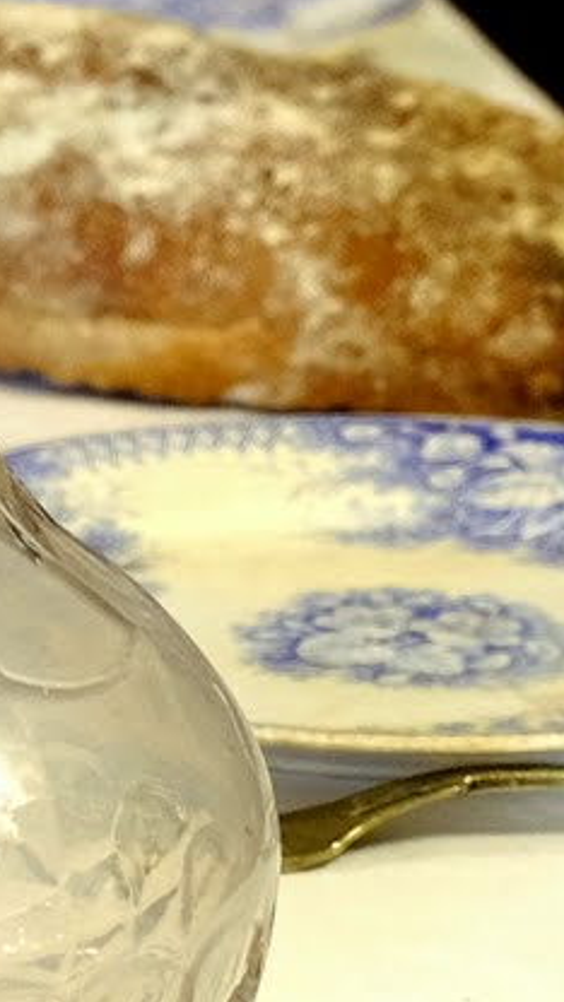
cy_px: 267
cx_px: -552
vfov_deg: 9.3
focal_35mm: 232
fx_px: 6168
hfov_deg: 5.1
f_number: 3.6
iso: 400
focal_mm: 30.2
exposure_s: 1/15
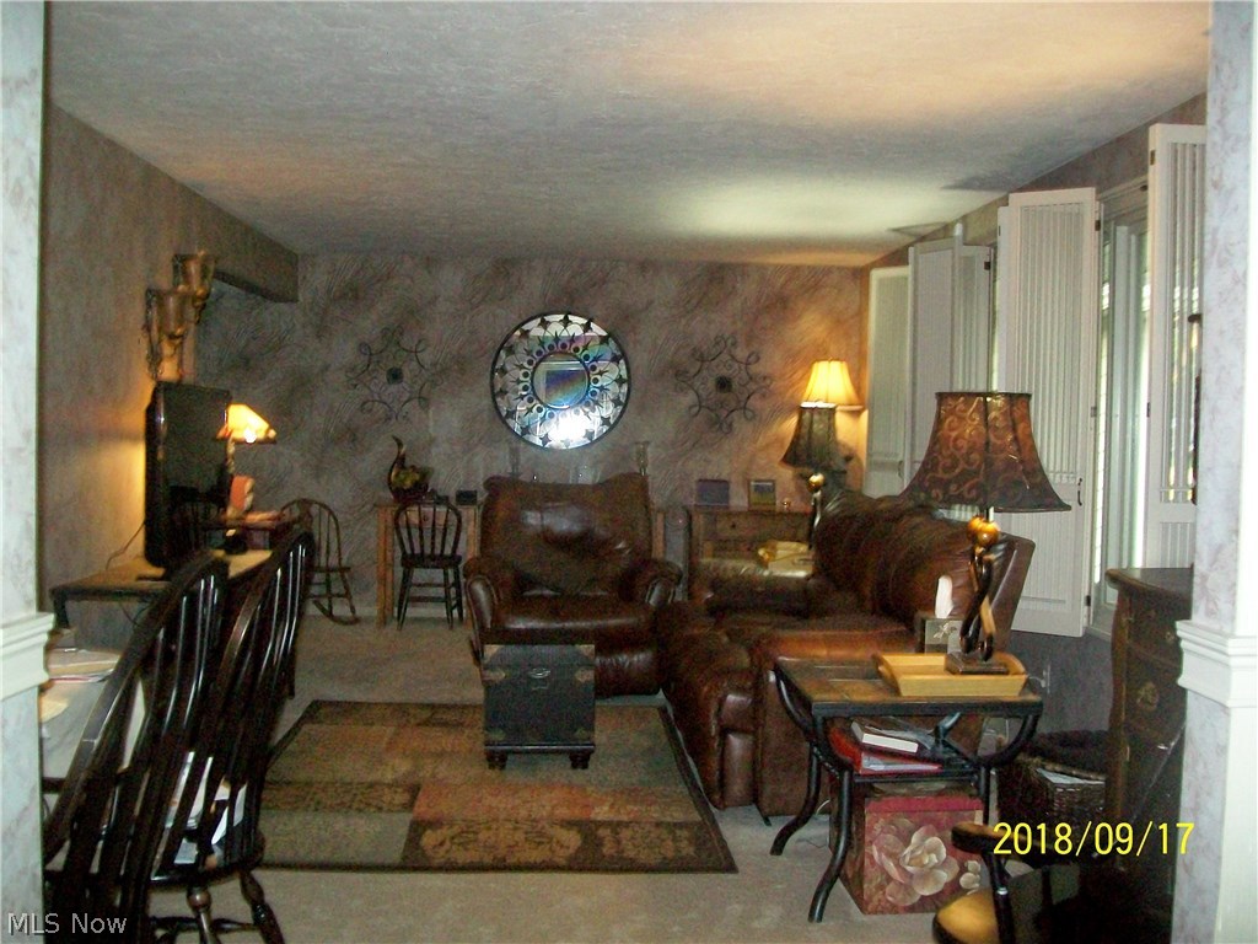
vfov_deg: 39.7
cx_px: 629
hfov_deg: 51.4
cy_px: 472
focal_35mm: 36
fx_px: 1308
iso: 160
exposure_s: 1/60
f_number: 2.7
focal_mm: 6
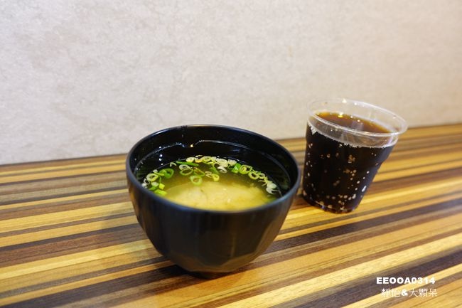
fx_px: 308
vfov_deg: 53.1
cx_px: 231
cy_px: 154
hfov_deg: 73.8
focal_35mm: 24
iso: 320
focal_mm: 8.8
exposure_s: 1/30
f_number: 1.8
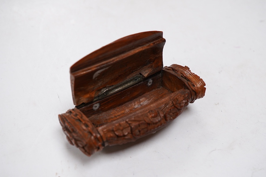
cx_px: 133
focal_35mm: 45
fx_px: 332
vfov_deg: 29.9
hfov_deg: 43.6
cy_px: 88
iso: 1250
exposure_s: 1/125
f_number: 10
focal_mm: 30
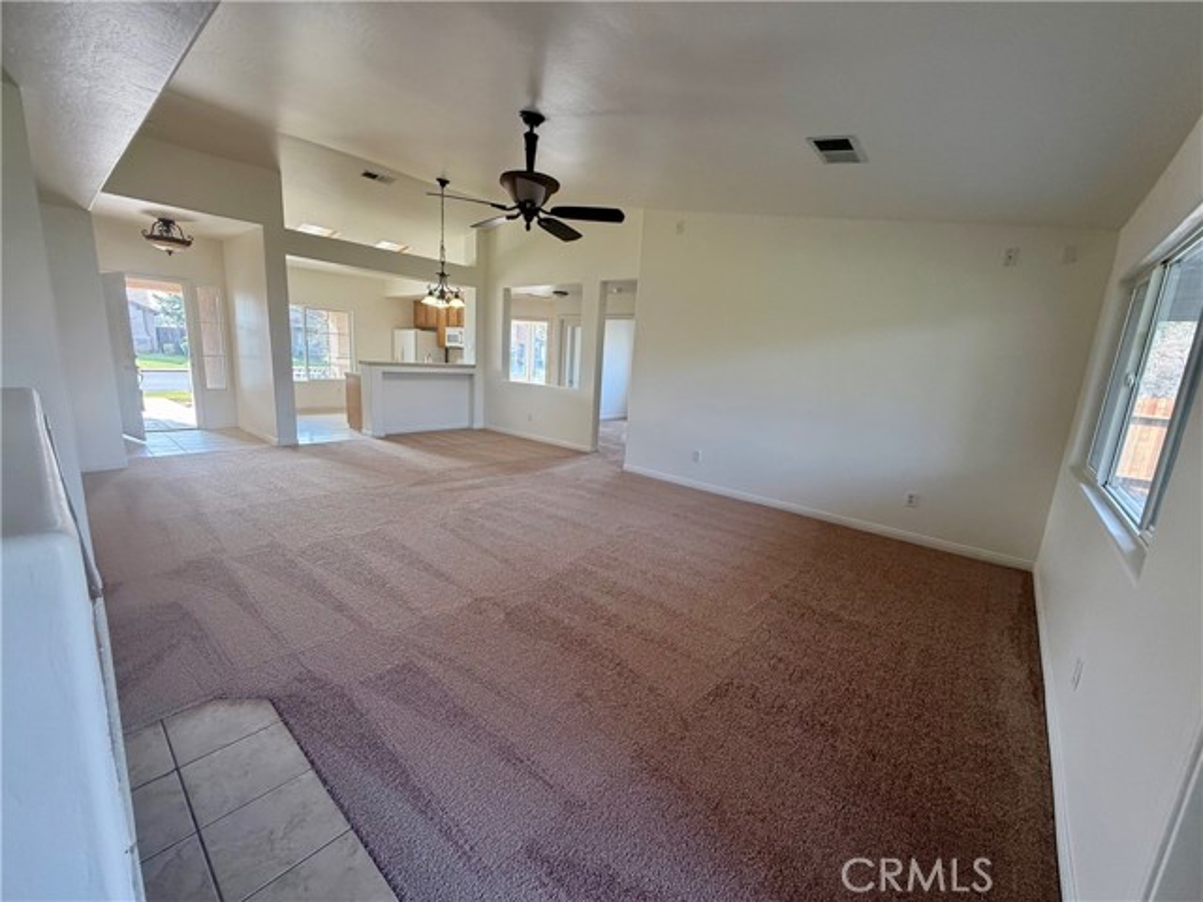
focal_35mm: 14
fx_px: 487
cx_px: 602
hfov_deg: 102.1
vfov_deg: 85.7
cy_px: 451
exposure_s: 1/120
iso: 160
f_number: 2.2
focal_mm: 2.22
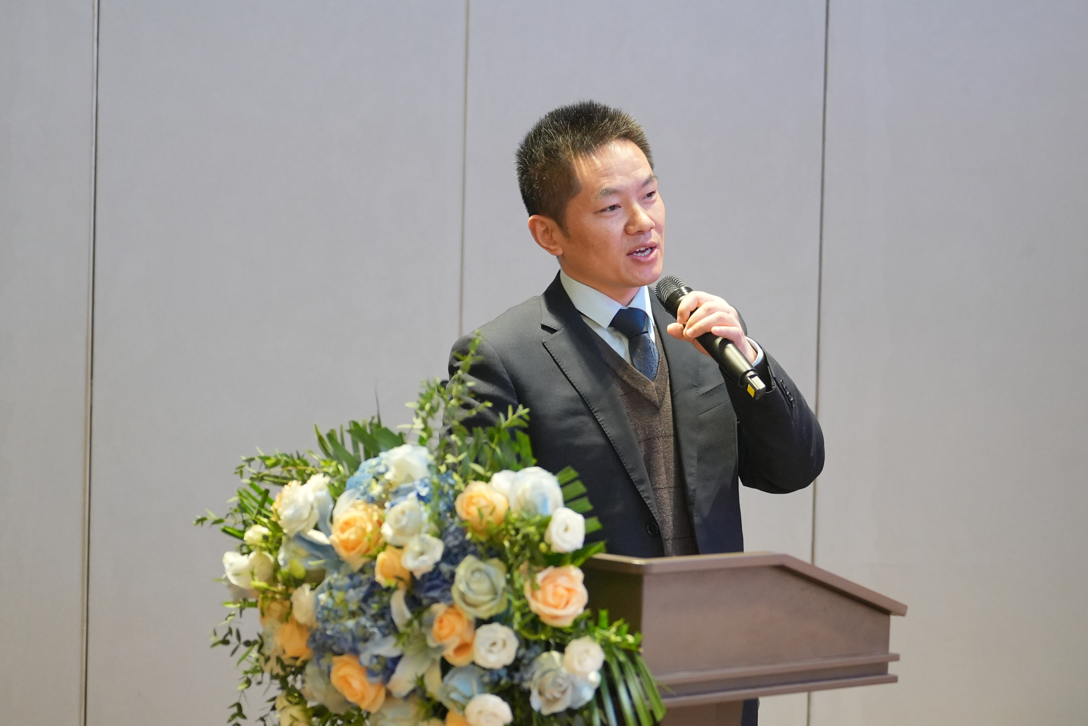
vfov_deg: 11.1
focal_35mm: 124
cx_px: 544
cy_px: 363
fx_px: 3747
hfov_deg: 16.5
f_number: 2.8
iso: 2500
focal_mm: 83
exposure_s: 1/160
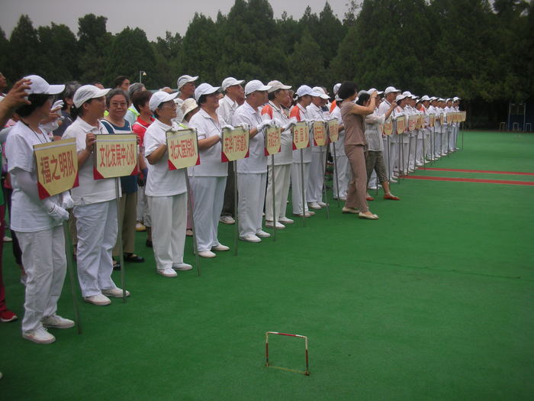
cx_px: 267
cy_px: 200
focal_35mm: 35
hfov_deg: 52.6
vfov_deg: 40.7
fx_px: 540
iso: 50
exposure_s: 1/240
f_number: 2.8
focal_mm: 5.8
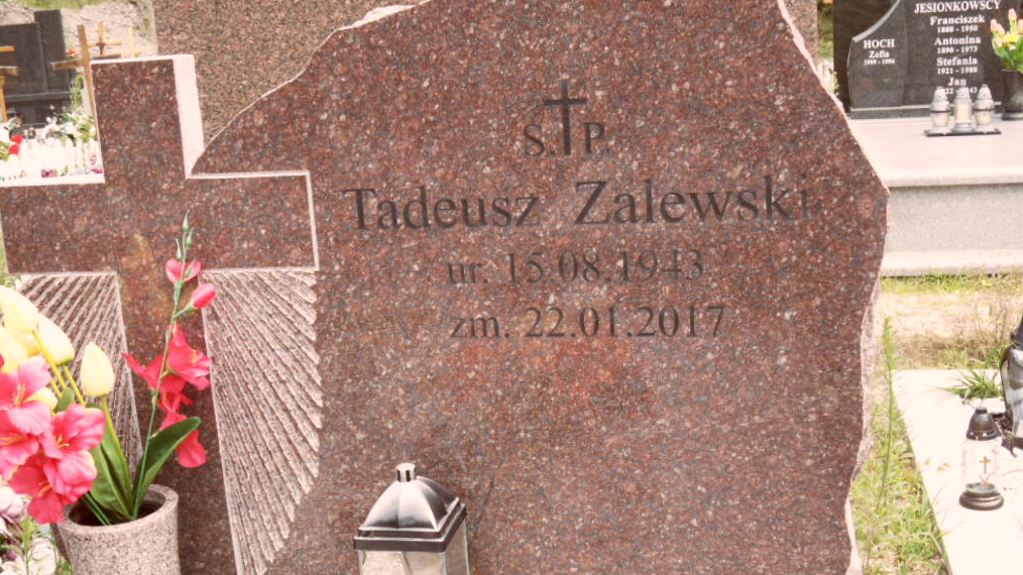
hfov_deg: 46.4
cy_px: 326
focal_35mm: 44
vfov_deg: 27.1
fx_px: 1193
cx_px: 512
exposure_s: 1/250
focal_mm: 6.5
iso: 80
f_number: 3.6
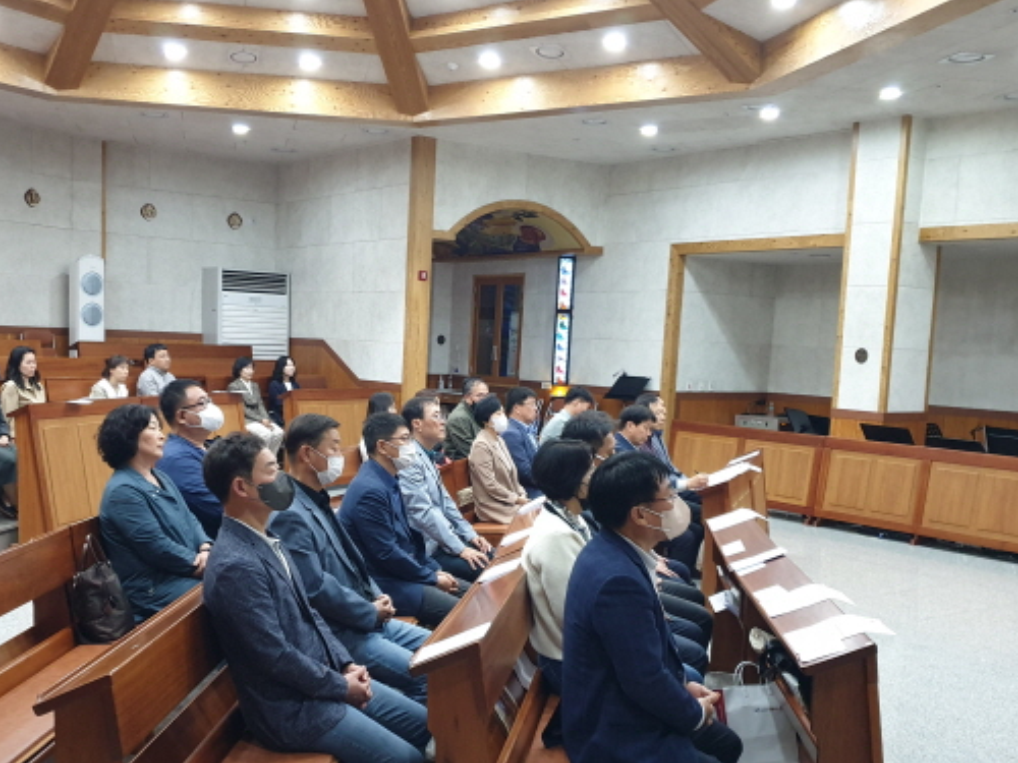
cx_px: 415
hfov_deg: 49.9
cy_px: 444
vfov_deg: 38.6
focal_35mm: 37
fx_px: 1088
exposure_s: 1/60
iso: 320
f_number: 1.5
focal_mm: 4.3
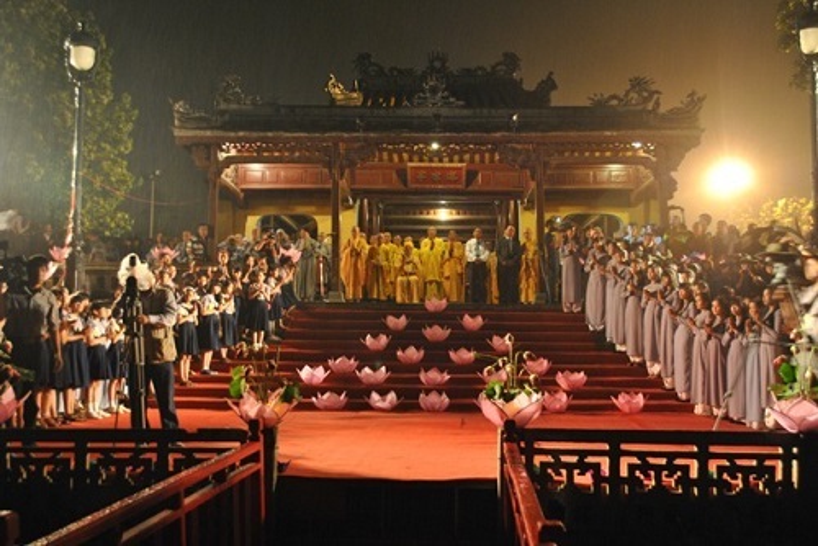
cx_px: 409
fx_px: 818
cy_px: 273
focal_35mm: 36
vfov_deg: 36.9
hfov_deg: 53.1
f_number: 5
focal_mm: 24
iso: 400
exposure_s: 1/6
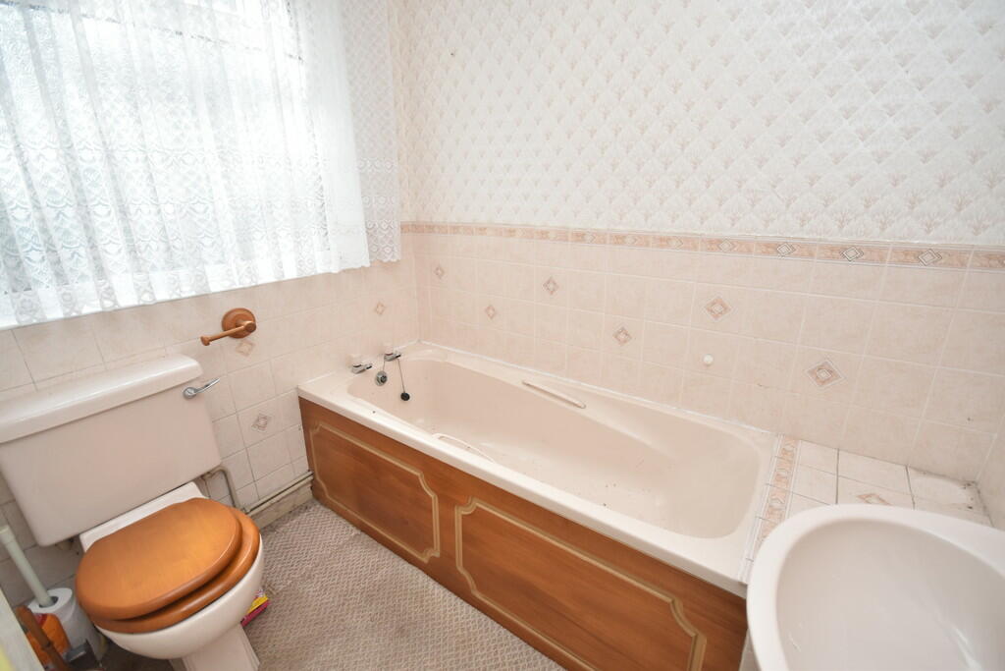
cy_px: 336
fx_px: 419
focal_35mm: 15
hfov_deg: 100.4
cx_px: 502
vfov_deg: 77.3
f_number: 5
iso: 280
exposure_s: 1/200
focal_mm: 10
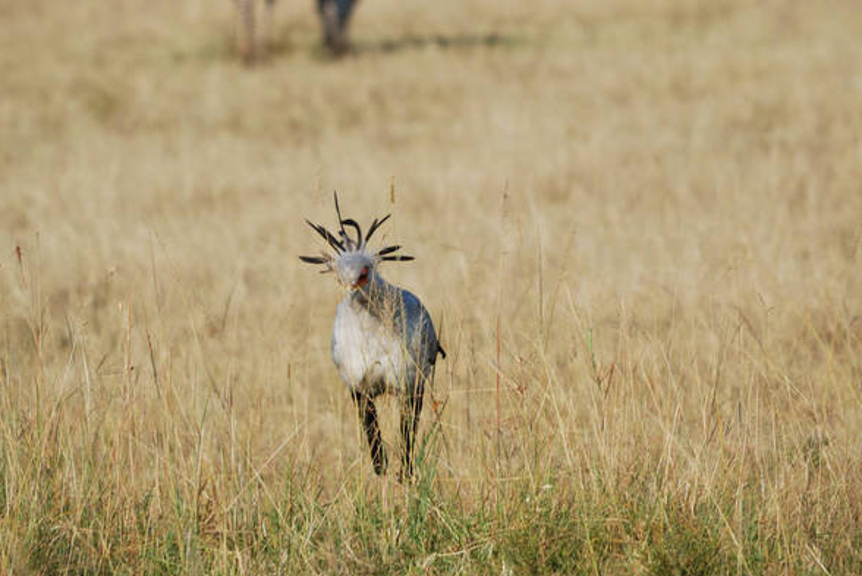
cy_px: 320
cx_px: 413
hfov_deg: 2.9
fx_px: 17108
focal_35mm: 714
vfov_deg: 1.9
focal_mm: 400
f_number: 6.3
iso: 100
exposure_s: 1/400
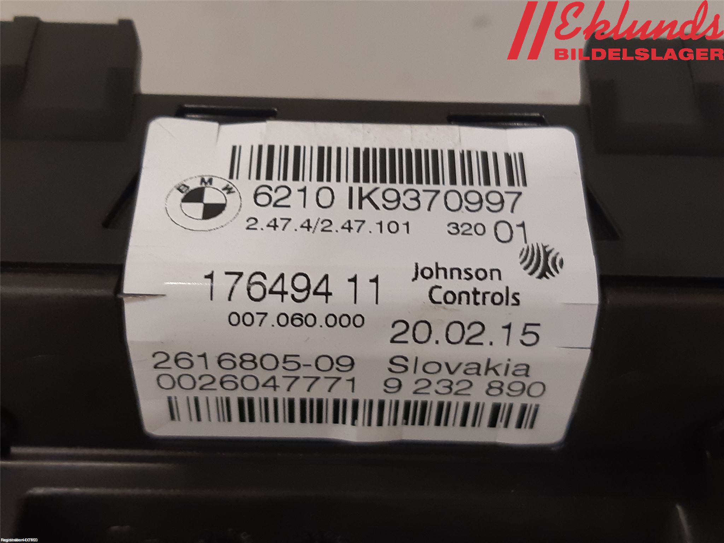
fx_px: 544
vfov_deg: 53.1
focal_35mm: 26
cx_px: 362
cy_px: 272
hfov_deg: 67.3
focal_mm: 3.93
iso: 160
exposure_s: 1/50
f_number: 1.7
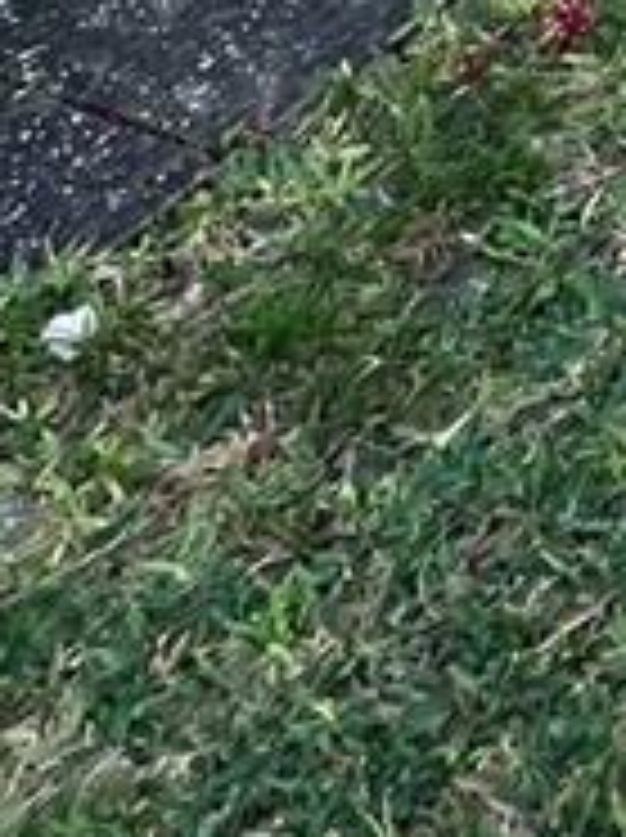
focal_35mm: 84
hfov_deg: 13.5
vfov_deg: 14.8
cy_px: -1156
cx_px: 1432
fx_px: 2030
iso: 32
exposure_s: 1/218
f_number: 1.8
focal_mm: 1.57
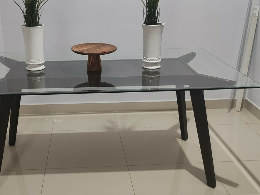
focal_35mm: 44
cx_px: 99
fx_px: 330
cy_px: 73
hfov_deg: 42.6
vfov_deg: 32.7
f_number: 1.9
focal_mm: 6.12
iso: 1600
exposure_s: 1/50
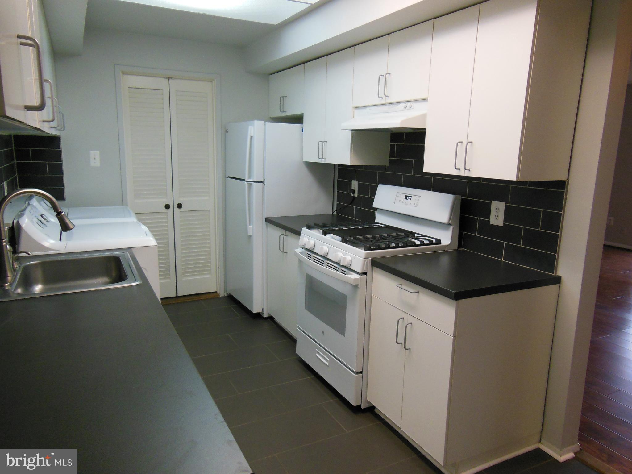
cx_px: 316
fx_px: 456
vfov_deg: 54.9
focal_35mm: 25
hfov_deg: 69.4
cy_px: 237
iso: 400
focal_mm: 4.5
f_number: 3.5
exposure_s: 1/30
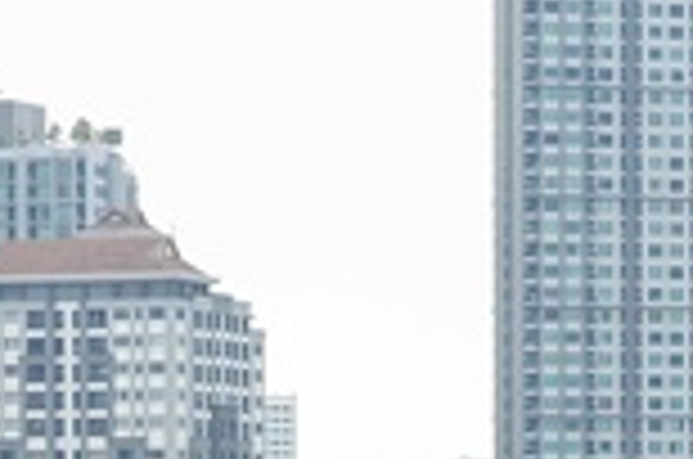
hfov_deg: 7.9
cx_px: 333
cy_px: 826
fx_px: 4995
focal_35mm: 260
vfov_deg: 5.2
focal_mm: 50
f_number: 2.8
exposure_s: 1/250
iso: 100
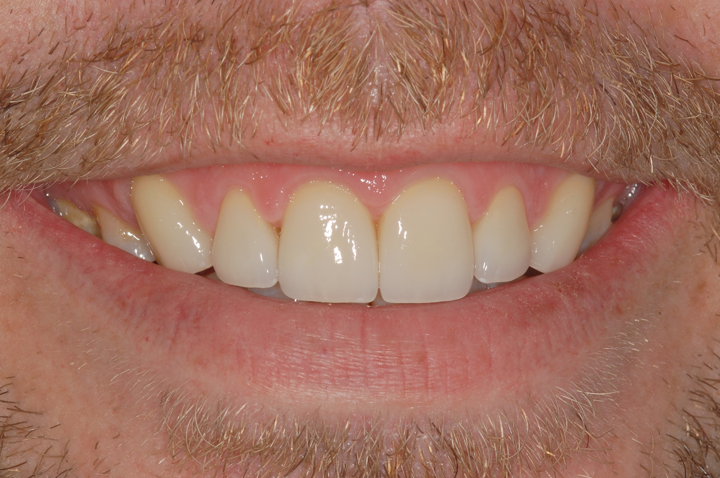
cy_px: 238
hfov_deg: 12.9
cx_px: 358
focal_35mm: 160
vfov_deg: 8.6
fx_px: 3187
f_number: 32
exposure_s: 1/60
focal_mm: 105
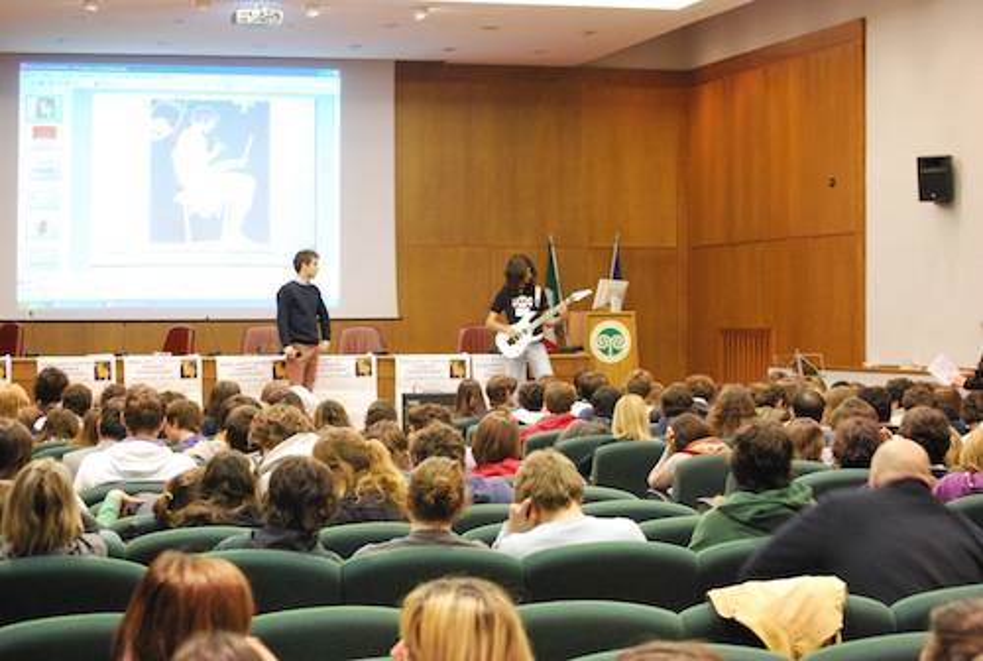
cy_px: 330
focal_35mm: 82
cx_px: 492
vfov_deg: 16.6
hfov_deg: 24.6
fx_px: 2258
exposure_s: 1/13
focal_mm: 55
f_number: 5.6
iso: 1600
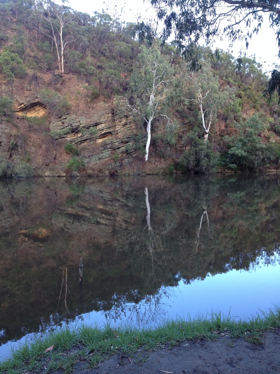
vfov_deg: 52.6
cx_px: 140
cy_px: 187
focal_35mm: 35
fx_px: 377
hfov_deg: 40.7
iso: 80
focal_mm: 4.28
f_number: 2.4
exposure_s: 1/120
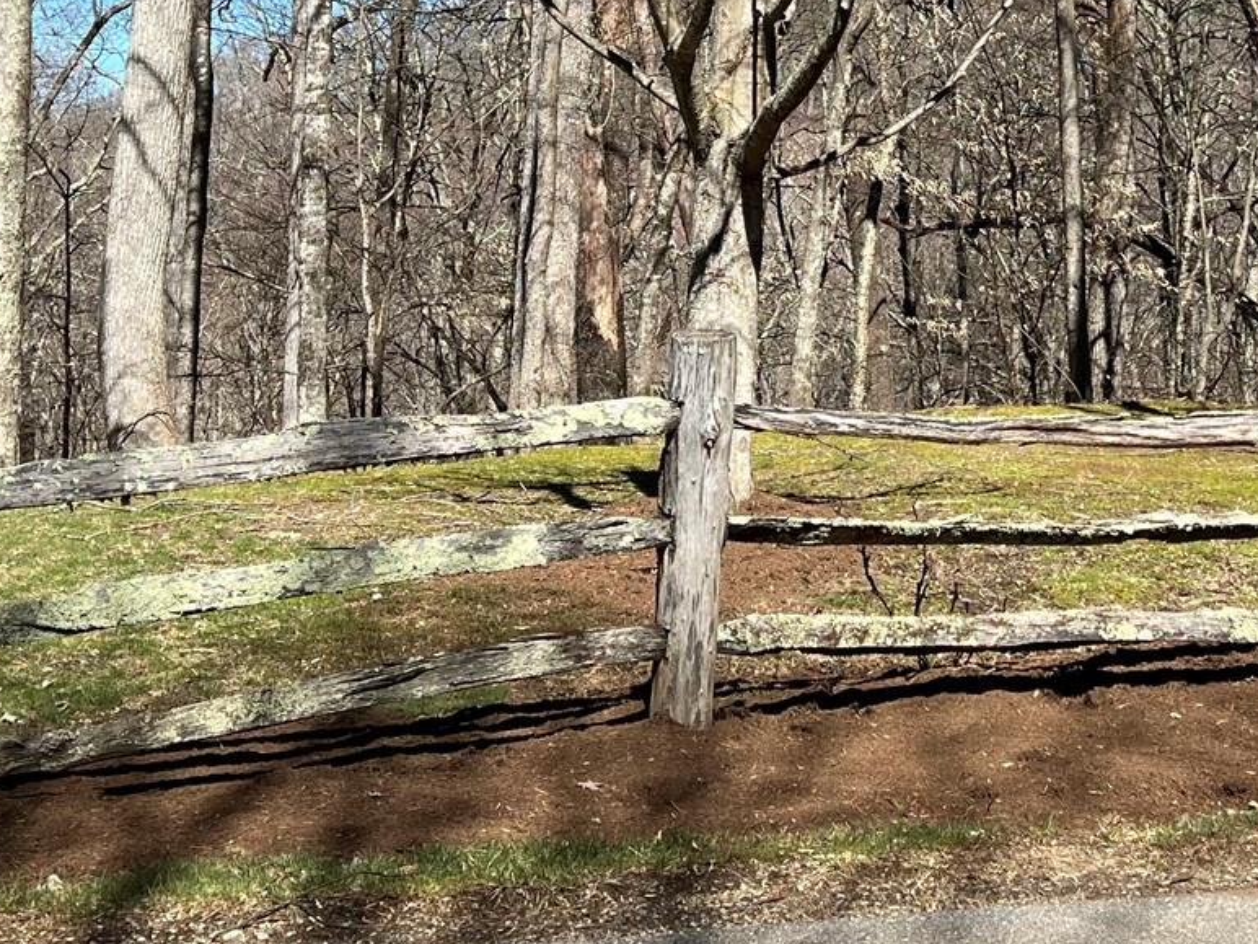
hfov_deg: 27.9
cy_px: 201
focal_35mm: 69
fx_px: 2508
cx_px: 888
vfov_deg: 21.1
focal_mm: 5.7
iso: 50
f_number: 1.5
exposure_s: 1/2513
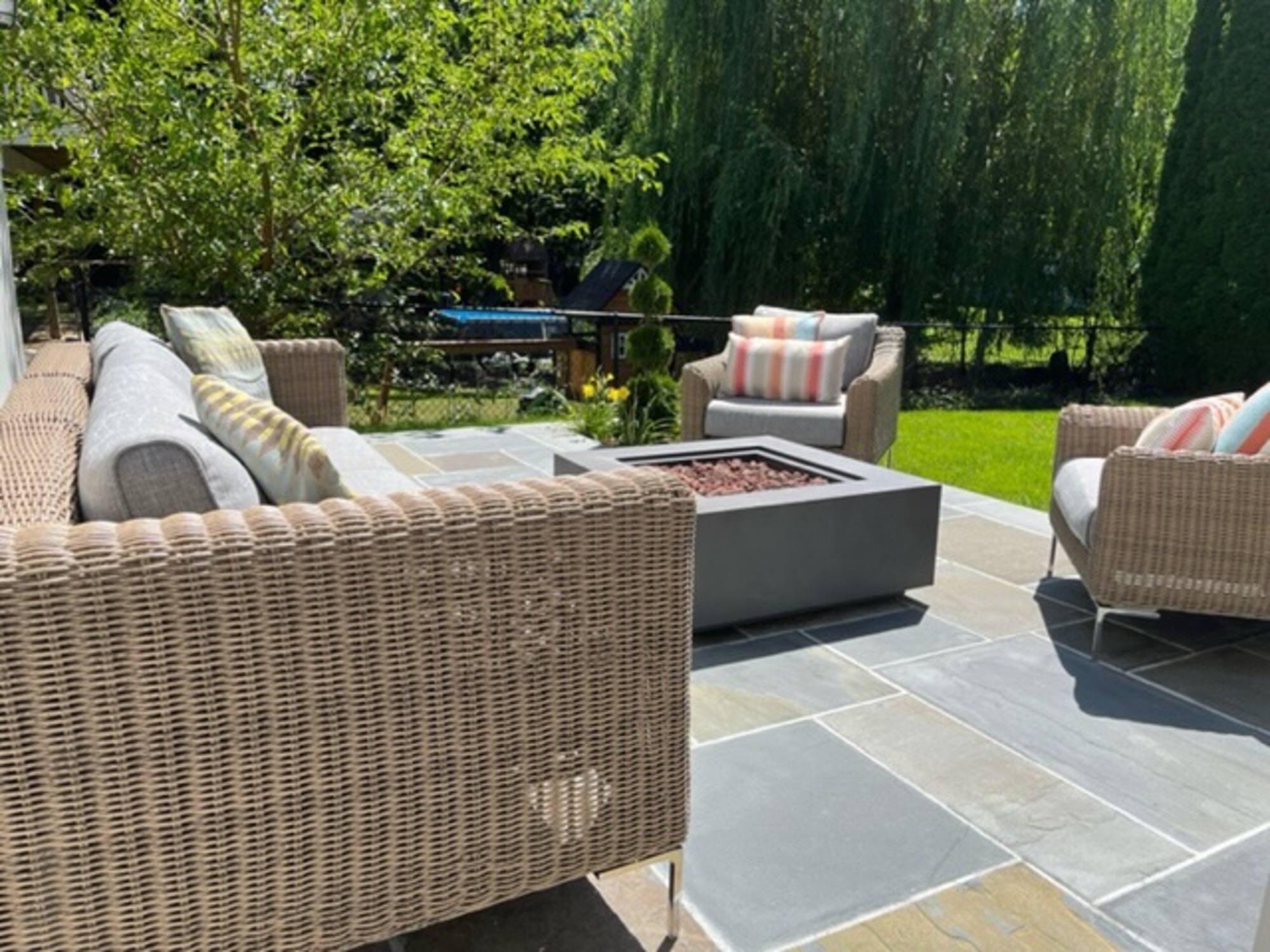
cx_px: 635
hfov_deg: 67.3
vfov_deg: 53.1
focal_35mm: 26
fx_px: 954
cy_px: 476
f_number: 1.6
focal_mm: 5.1
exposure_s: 1/2268
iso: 50
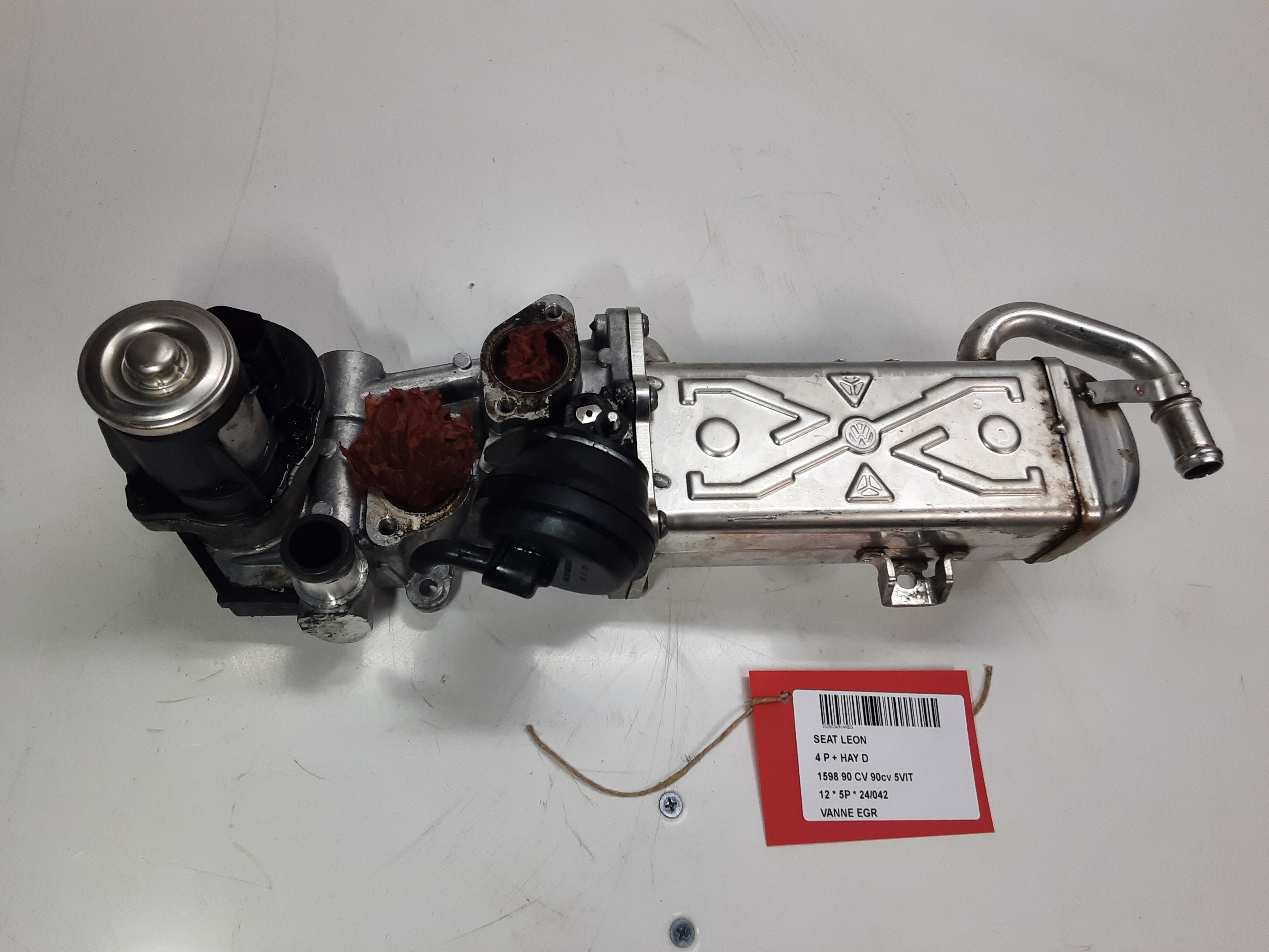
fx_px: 990
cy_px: 476
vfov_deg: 51.4
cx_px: 634
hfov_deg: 65.3
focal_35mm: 27
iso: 64
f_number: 1.9
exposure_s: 1/100
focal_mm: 2.91
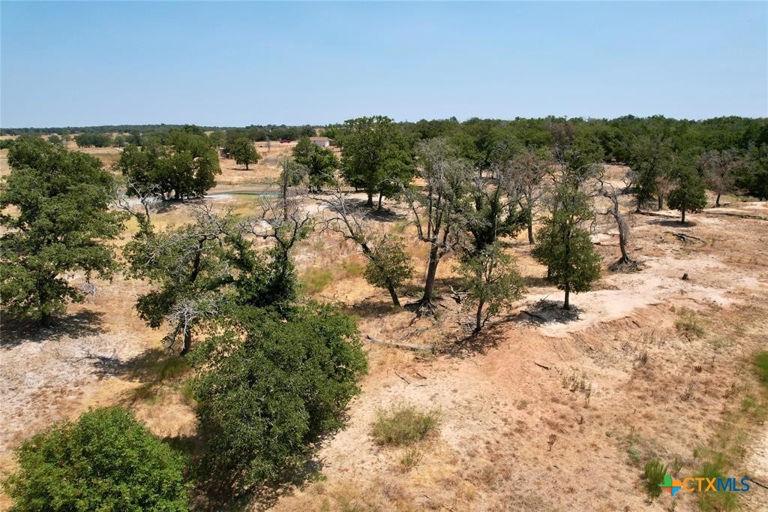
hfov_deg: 78.6
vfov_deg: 57.2
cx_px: 384
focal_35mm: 22
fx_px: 469
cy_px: 256
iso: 100
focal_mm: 8.38
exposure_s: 1/2000
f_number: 2.8
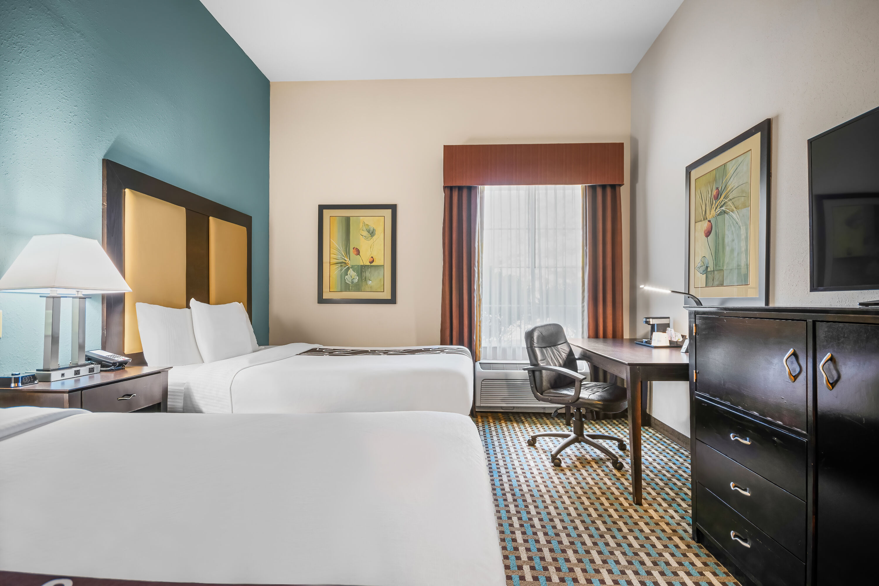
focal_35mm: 16
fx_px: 403
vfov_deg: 72.1
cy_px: 293
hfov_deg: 95.0
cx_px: 440
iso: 400
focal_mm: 11
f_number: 7.1
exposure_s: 1/2.5
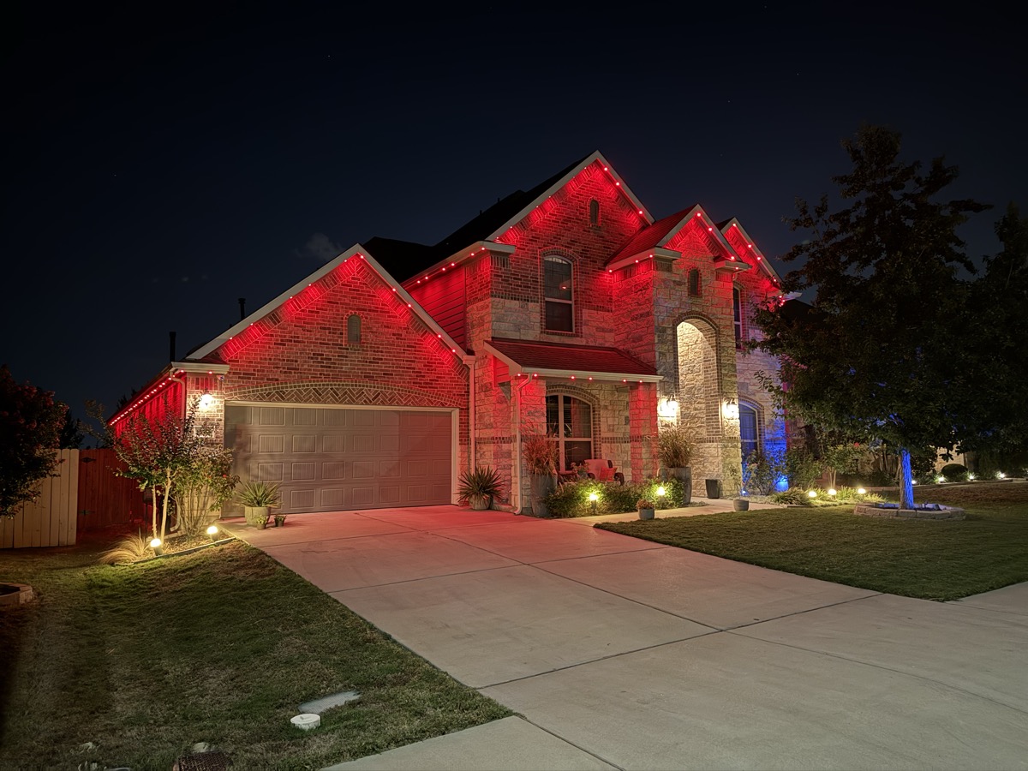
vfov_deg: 56.8
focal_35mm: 24
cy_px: 386
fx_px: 713
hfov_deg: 71.6
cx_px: 514
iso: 1250
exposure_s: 1/9
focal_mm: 6.76
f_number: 1.78
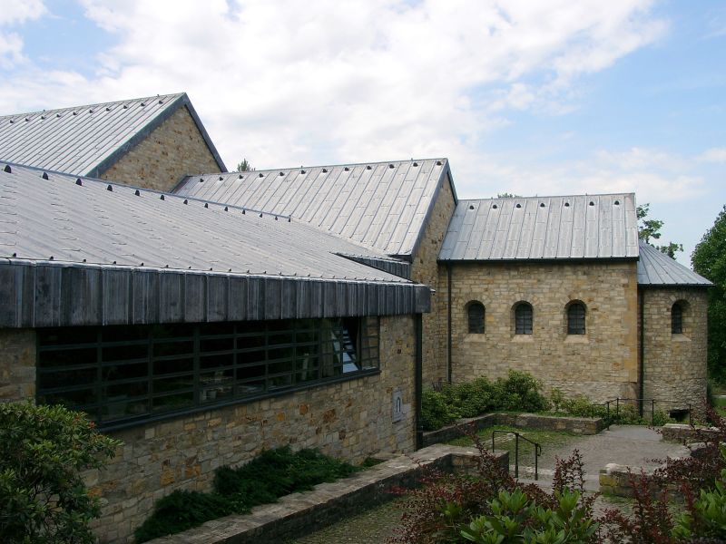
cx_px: 363
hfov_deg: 54.0
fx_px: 713
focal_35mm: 34
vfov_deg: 41.8
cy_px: 272
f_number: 4
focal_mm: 7.13
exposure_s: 1/628
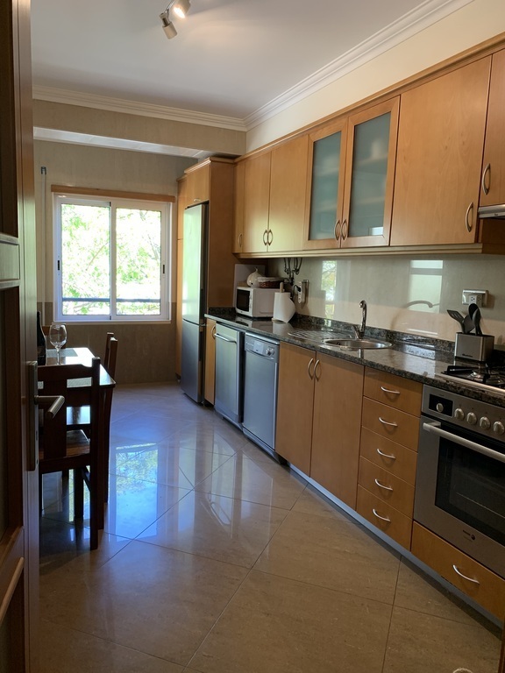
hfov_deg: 53.1
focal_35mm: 26
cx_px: 252
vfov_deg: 67.3
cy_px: 336
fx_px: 506
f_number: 1.8
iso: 100
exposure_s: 1/50
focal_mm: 4.25
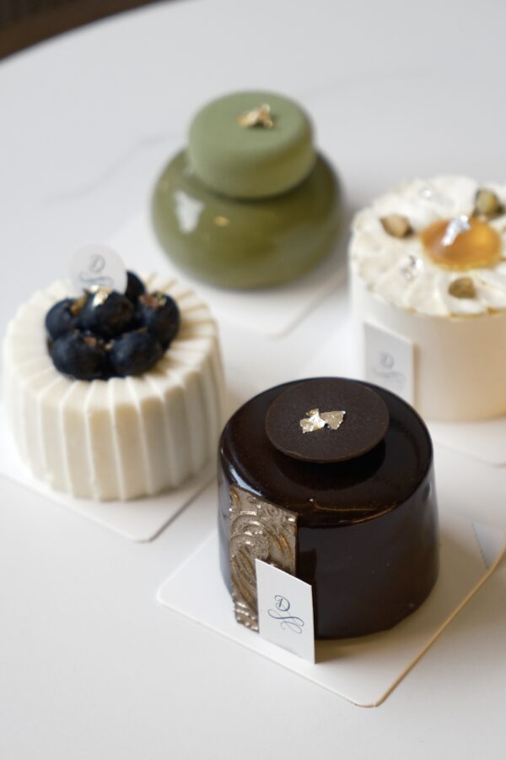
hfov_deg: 20.0
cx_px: 253
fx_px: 1434
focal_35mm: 68
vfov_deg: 29.7
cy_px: 380
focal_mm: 45.6
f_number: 2.8
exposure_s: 1/125
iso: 640
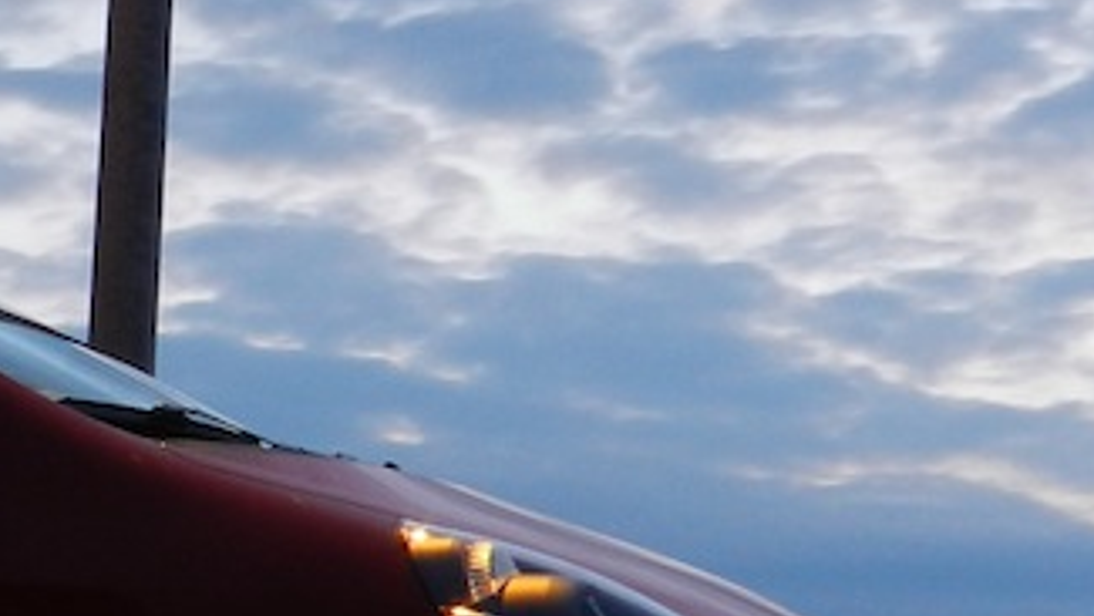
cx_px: -518
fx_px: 4439
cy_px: 741
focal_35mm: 153
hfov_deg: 13.3
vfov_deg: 7.9
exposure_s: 3
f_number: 5
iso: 160
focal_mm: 6.7
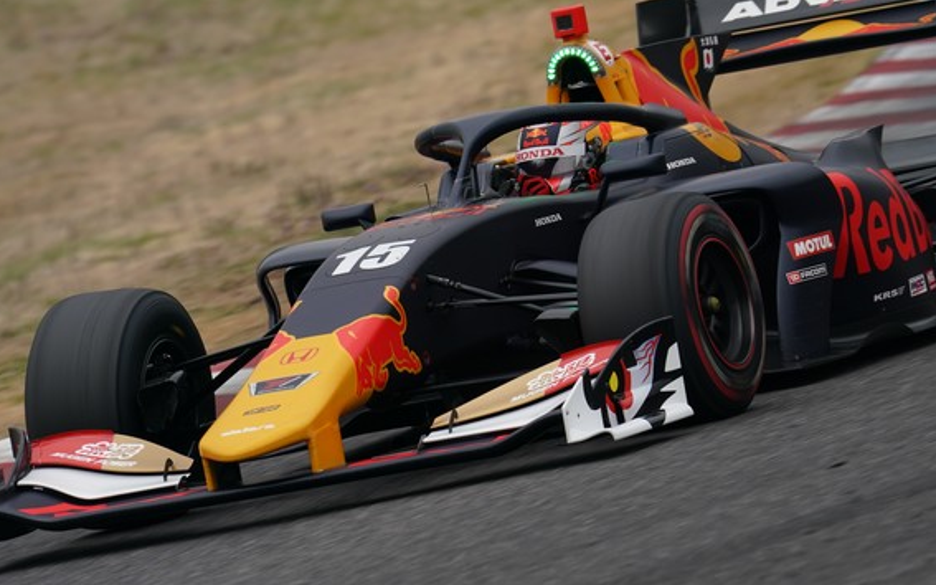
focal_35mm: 777
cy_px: 205
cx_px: 503
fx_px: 19815
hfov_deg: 2.7
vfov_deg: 1.7
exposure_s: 1/500
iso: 400
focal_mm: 600
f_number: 8
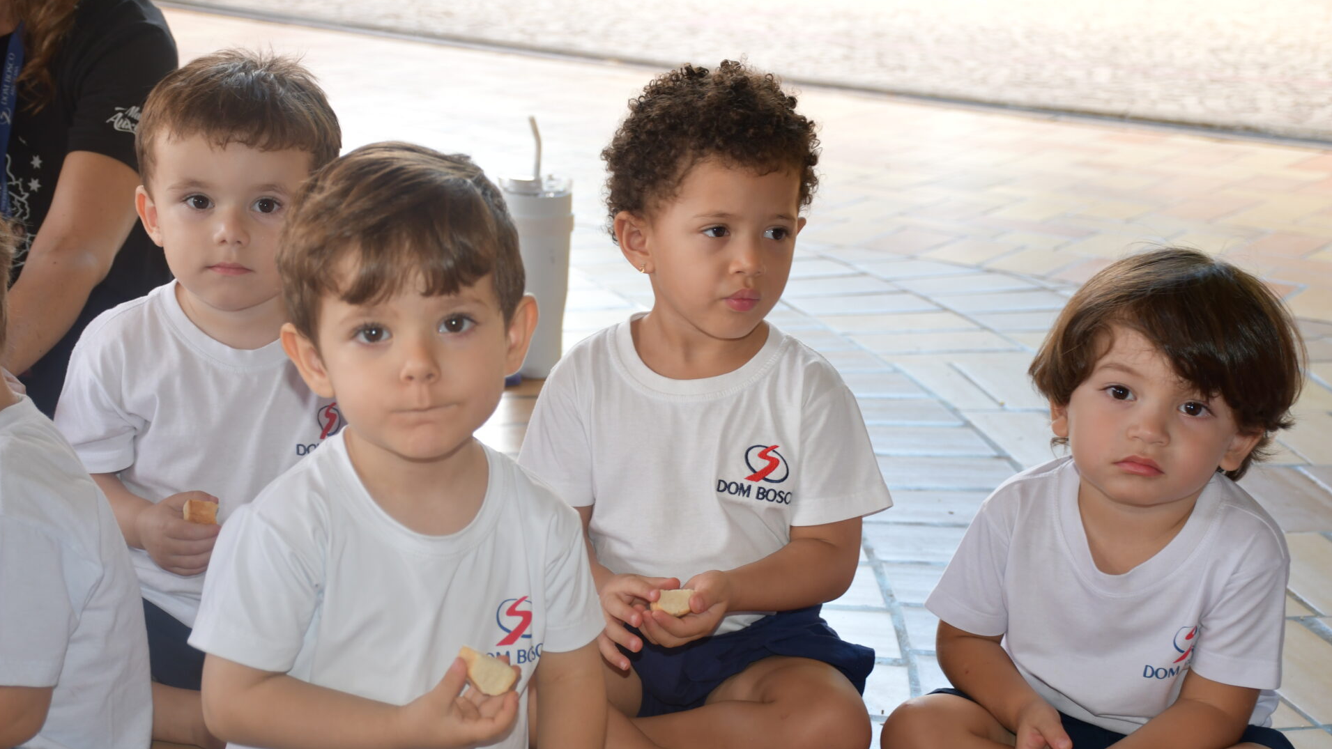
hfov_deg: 34.9
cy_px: 436
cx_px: 664
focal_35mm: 60
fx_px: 2119
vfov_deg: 20.0
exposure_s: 1/80
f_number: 4.2
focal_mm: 38
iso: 400
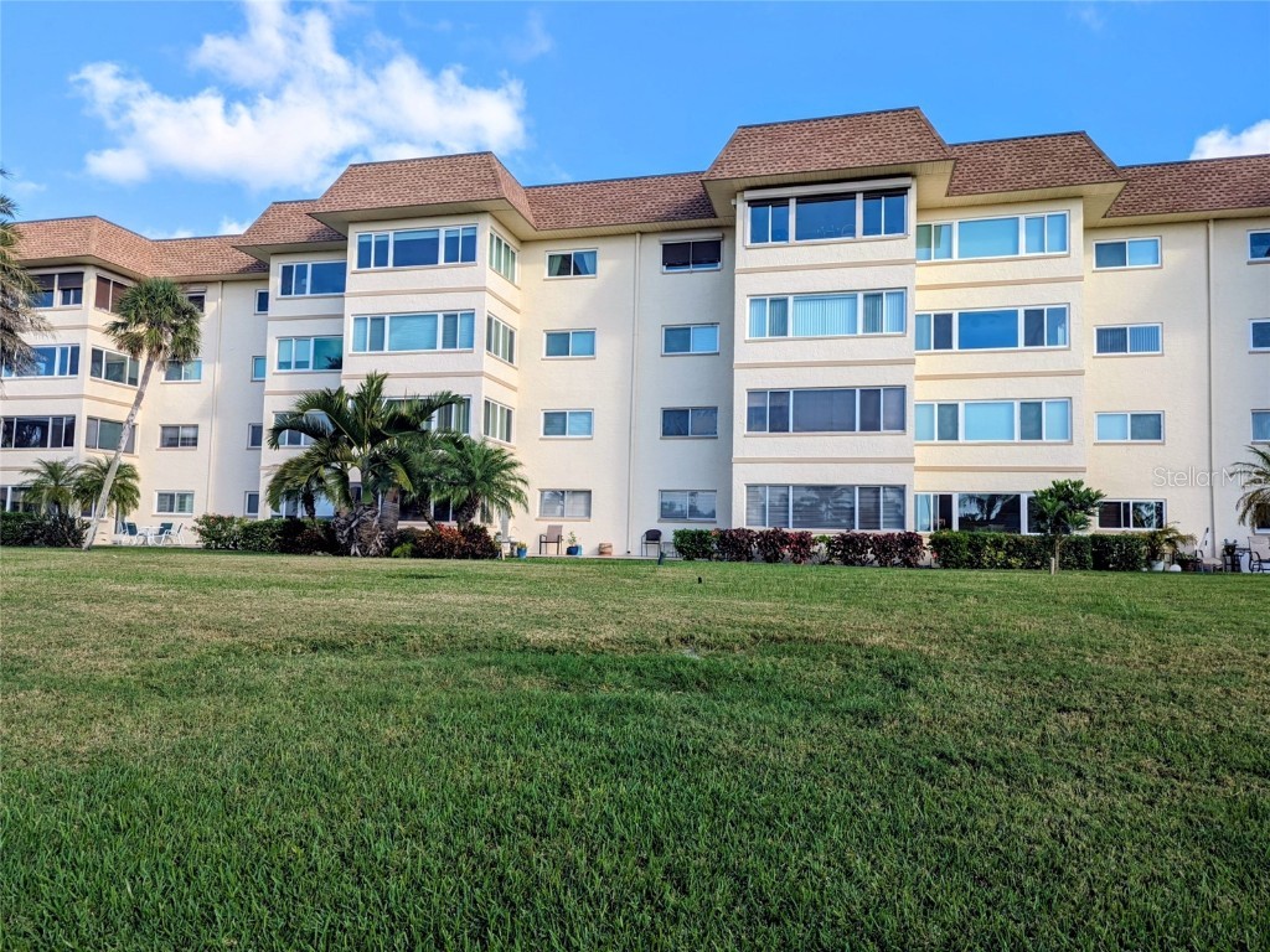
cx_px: 635
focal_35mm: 24
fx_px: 881
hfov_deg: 71.6
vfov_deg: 56.8
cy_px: 476
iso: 46
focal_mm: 6.81
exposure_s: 1/1011
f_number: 1.85
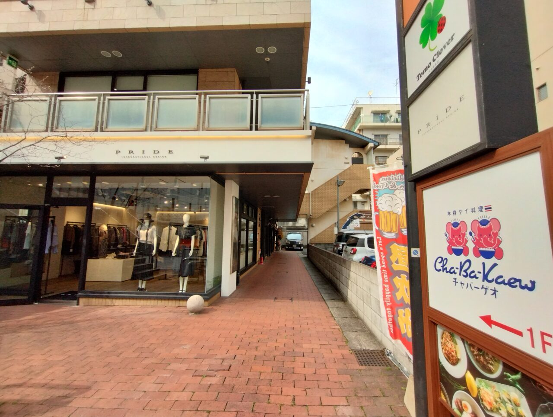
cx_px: 276
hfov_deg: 94.4
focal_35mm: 16
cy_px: 208
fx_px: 256
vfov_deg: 78.3
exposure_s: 1/689
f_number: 2.2
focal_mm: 1.66
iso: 100
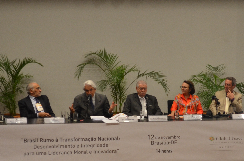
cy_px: 133
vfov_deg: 7.7
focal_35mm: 176
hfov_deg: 11.7
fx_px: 1191
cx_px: 174
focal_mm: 55
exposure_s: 1/30
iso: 1000
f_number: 5.6
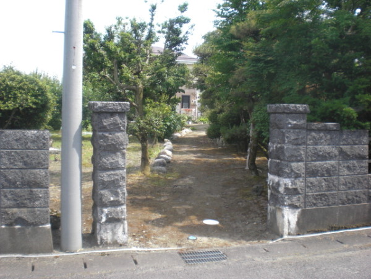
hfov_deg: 49.0
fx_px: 407
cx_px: 186
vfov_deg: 37.7
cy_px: 140
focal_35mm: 38
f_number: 3.1
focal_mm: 6.3
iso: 64
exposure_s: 1/320
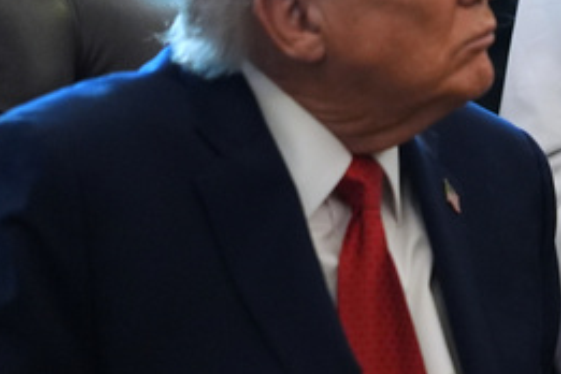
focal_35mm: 196
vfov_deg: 7.0
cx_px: 999
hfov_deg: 10.0
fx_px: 3054
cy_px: -53
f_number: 2
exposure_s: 1/320
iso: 2500
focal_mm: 50
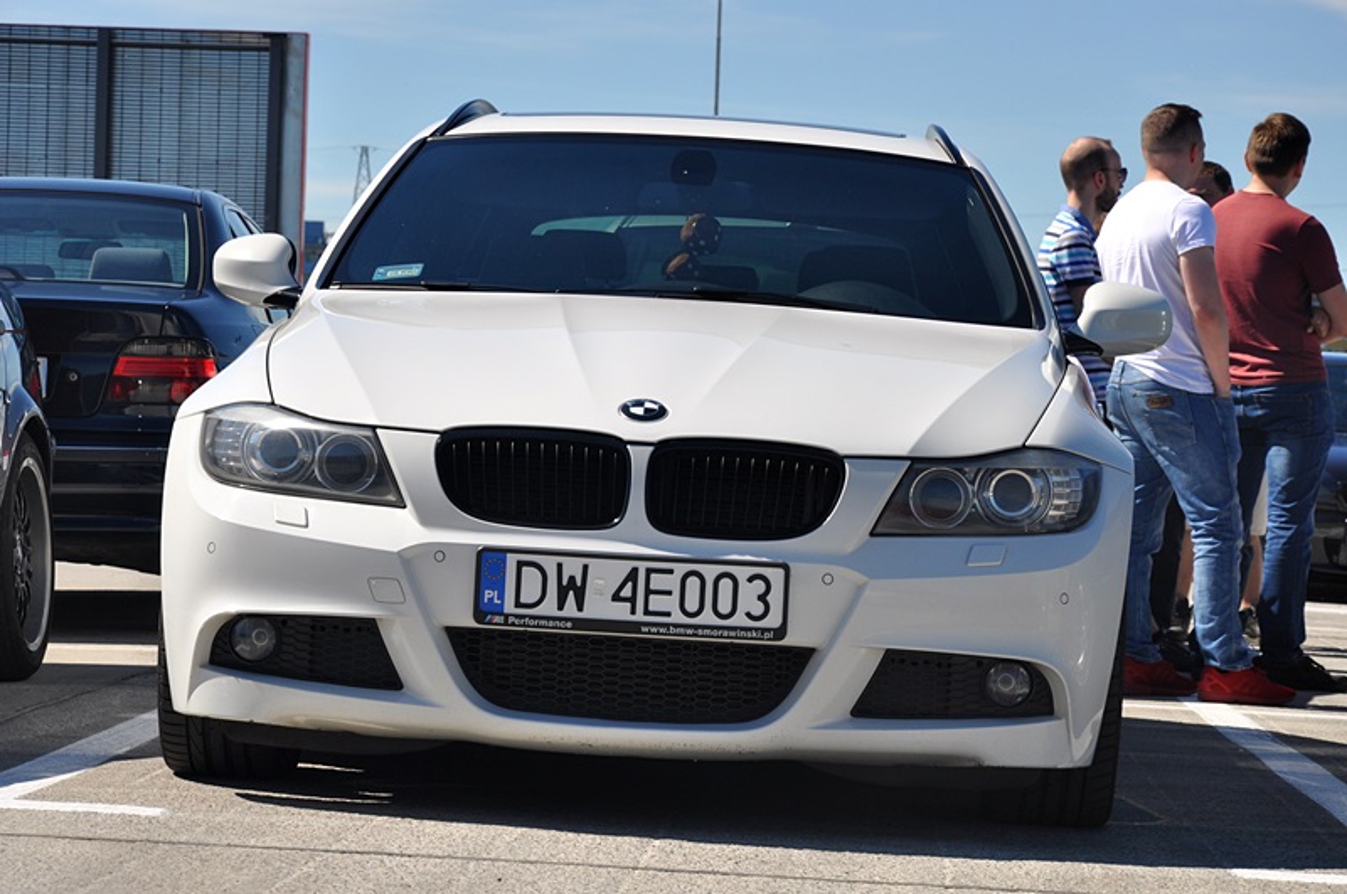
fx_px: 4203
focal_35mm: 112
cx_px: 674
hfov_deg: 18.2
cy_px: 447
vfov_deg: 12.1
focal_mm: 75
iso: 200
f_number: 10
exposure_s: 1/400
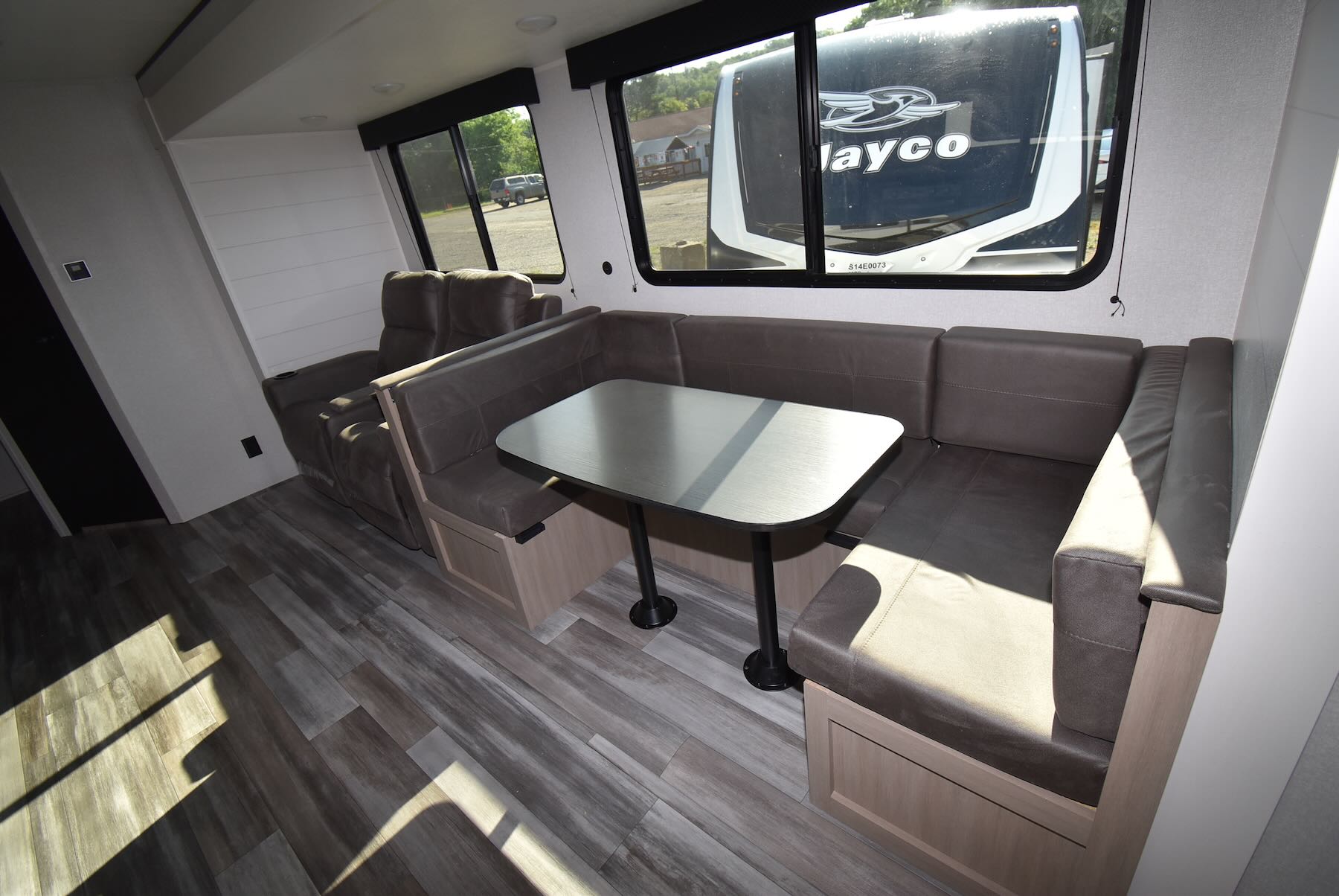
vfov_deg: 77.5
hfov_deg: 100.3
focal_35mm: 15
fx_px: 558
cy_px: 448
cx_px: 670
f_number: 5.6
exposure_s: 1/125
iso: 320
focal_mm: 10
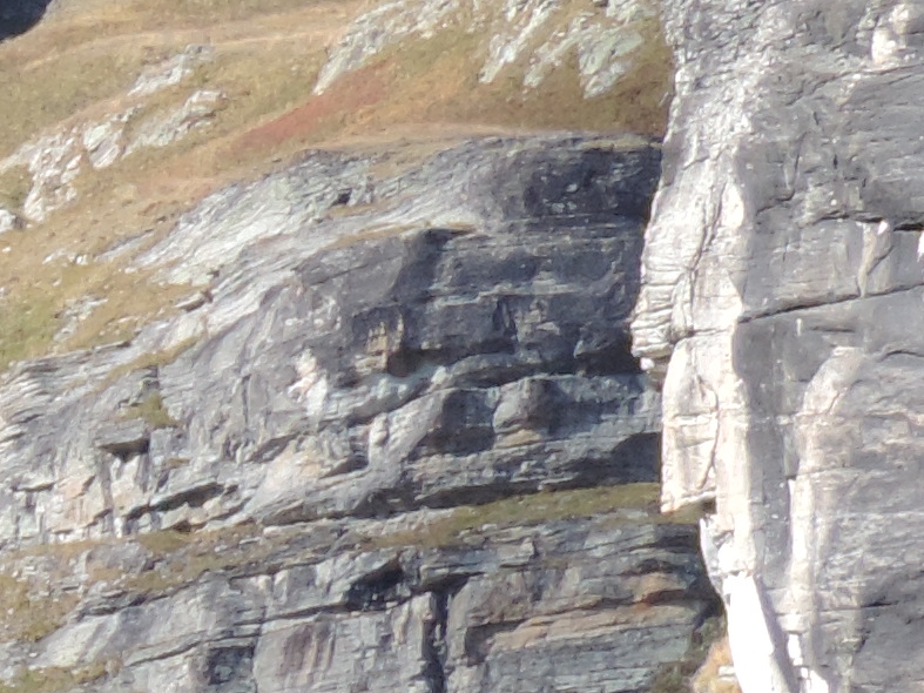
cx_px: -1071
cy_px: 411
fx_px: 14118
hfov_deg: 3.7
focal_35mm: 529
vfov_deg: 2.8
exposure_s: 1/200
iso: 80
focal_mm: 15.1
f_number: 4
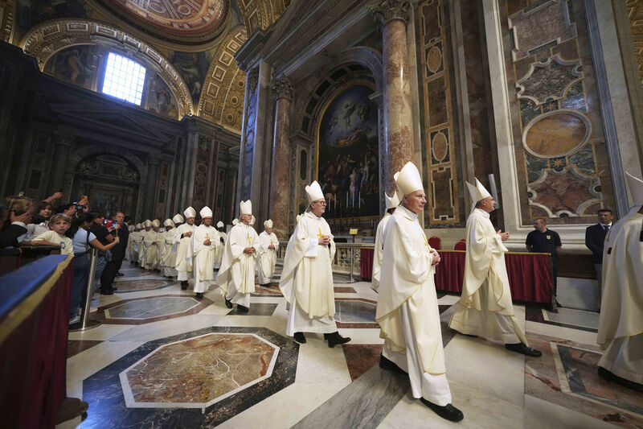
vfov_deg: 90.0
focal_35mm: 12
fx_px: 214
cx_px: 322
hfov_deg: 112.6
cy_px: 214
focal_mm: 12
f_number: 2.8
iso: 3200
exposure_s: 1/320
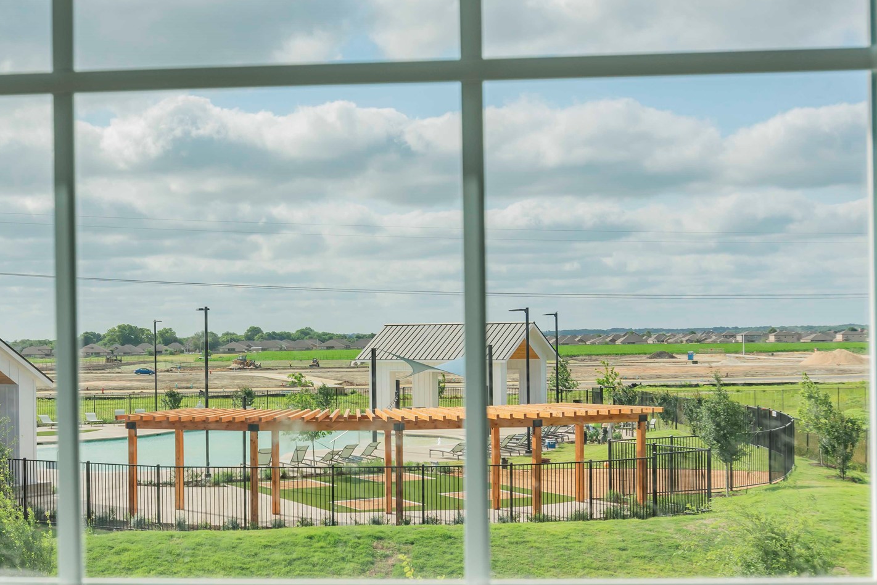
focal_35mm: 55
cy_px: 314
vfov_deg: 24.6
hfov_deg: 35.8
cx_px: 280
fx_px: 1340
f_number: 8
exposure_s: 1/250
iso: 110
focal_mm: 24
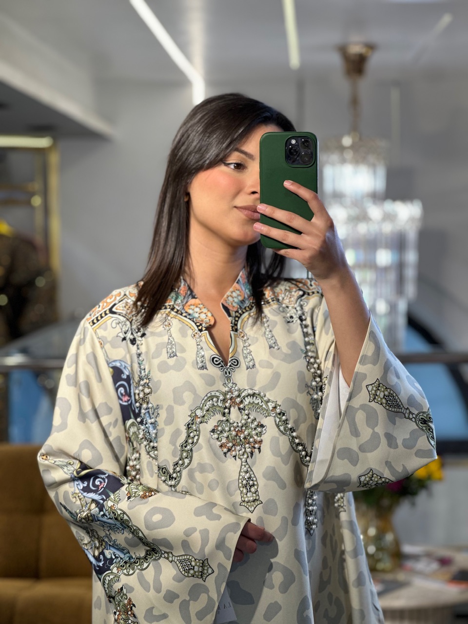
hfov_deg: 19.1
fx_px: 1388
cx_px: 234
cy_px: 312
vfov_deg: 25.3
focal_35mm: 77
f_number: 2.8
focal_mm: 9
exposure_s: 1/100
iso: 32
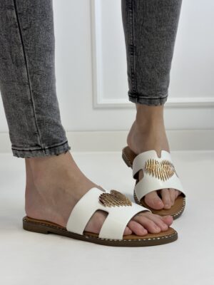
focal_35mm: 48
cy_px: 142
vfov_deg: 39.7
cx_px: 107
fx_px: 396
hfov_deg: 30.3
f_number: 1.78
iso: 100
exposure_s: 1/100
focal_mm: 6.86
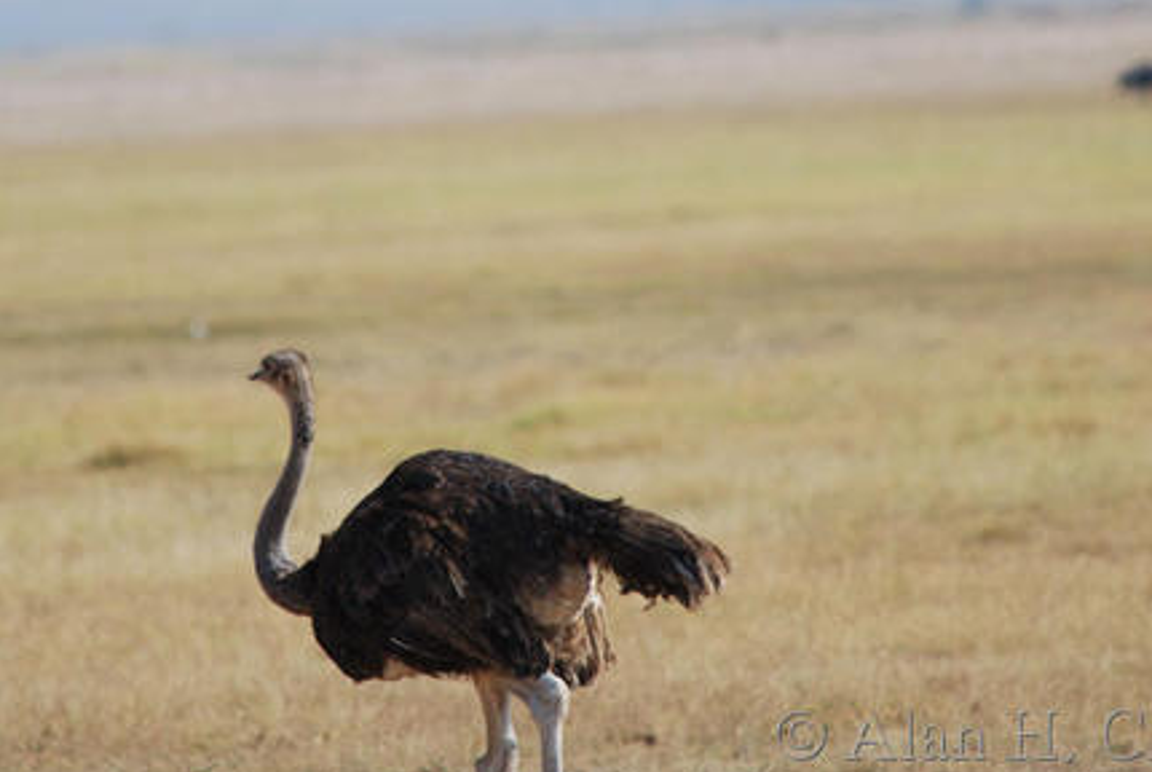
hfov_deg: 2.1
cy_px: 172
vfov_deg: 1.4
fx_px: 31274
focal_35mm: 976
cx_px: 463
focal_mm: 400
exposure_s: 1/400
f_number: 5.6
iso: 100
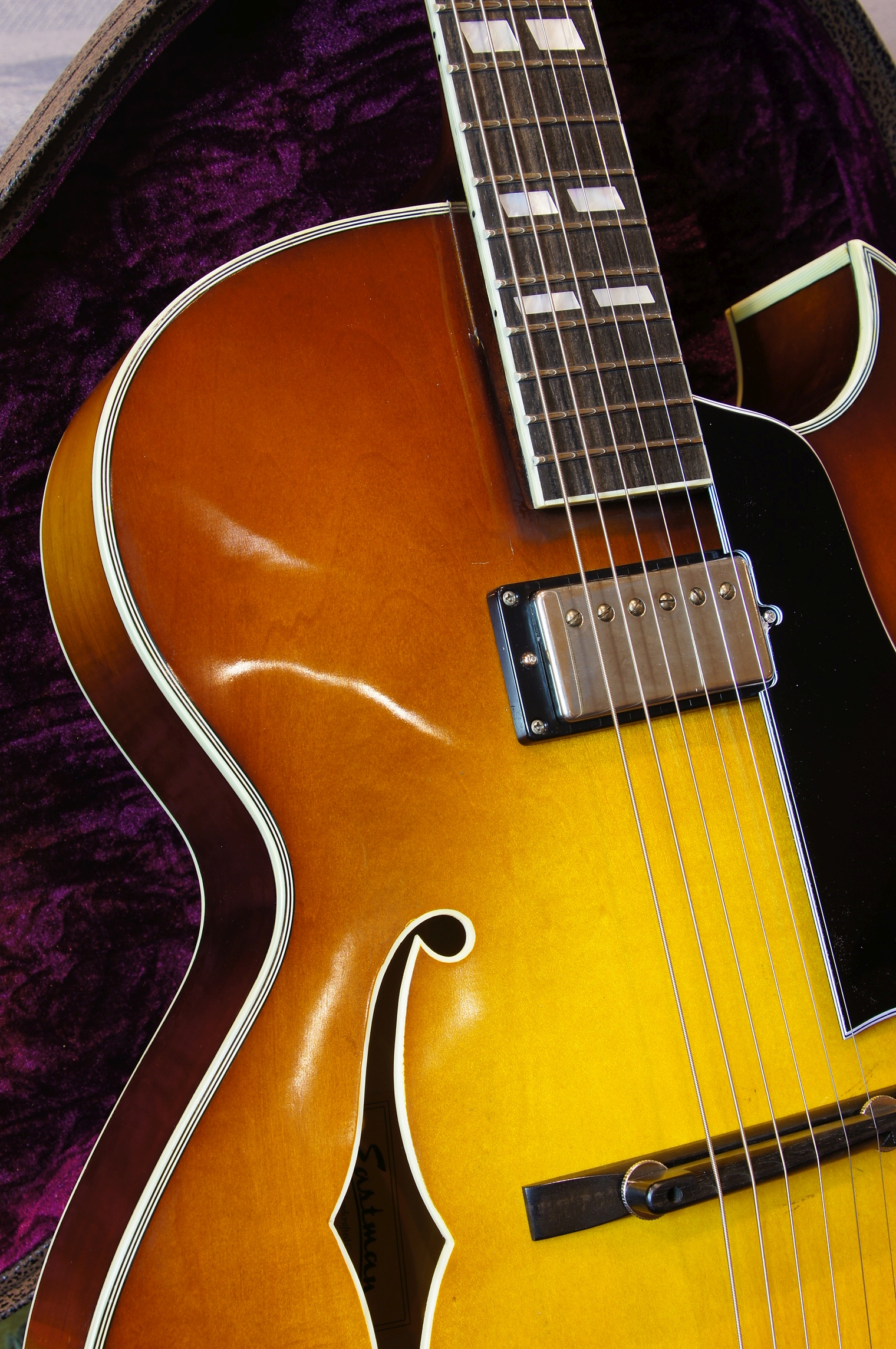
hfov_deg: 25.7
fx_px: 1965
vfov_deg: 37.9
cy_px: 674
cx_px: 448
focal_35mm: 52
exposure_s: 1/1.25
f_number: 9
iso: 100
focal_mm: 35
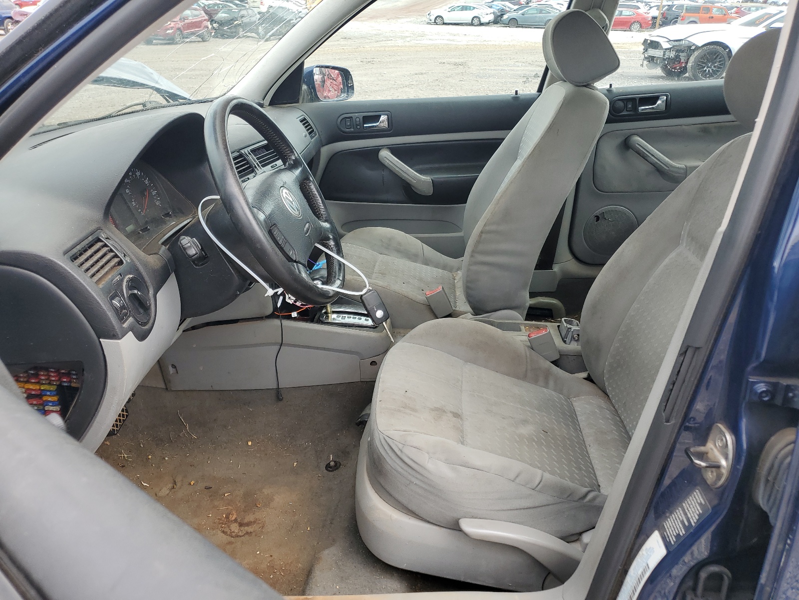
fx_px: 600
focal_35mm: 26
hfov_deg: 67.3
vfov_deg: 53.1
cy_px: 300
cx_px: 400
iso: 50
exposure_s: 1/435
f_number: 1.5
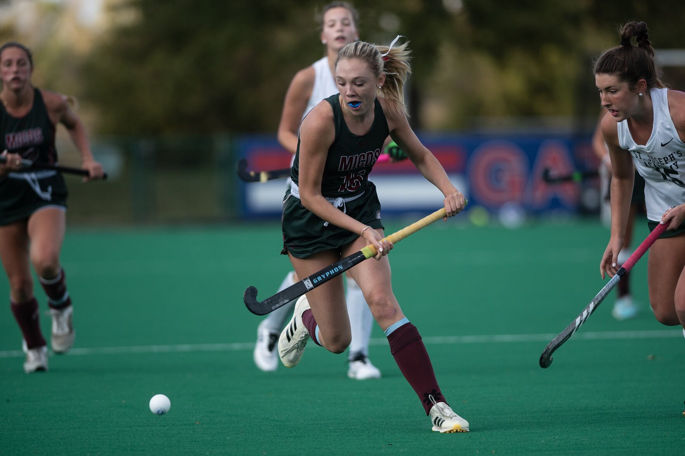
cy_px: 228
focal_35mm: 300
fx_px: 5706
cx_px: 342
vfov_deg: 4.6
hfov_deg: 6.9
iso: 320
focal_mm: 300
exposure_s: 1/3200
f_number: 3.2
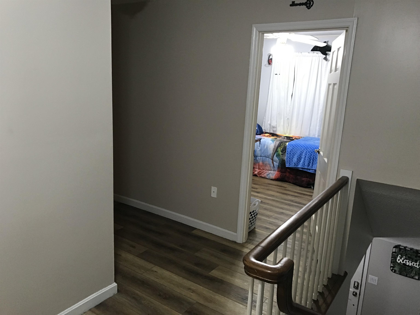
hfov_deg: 63.4
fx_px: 340
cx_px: 210
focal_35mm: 28
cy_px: 158
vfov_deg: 49.7
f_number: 1.8
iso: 125
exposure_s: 1/30
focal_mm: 3.99
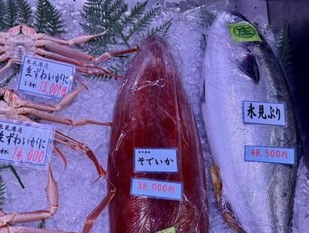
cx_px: 105
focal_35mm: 35
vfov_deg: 40.7
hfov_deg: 51.7
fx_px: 313
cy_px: 133
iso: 50
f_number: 1.78
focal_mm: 6.86
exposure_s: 1/131
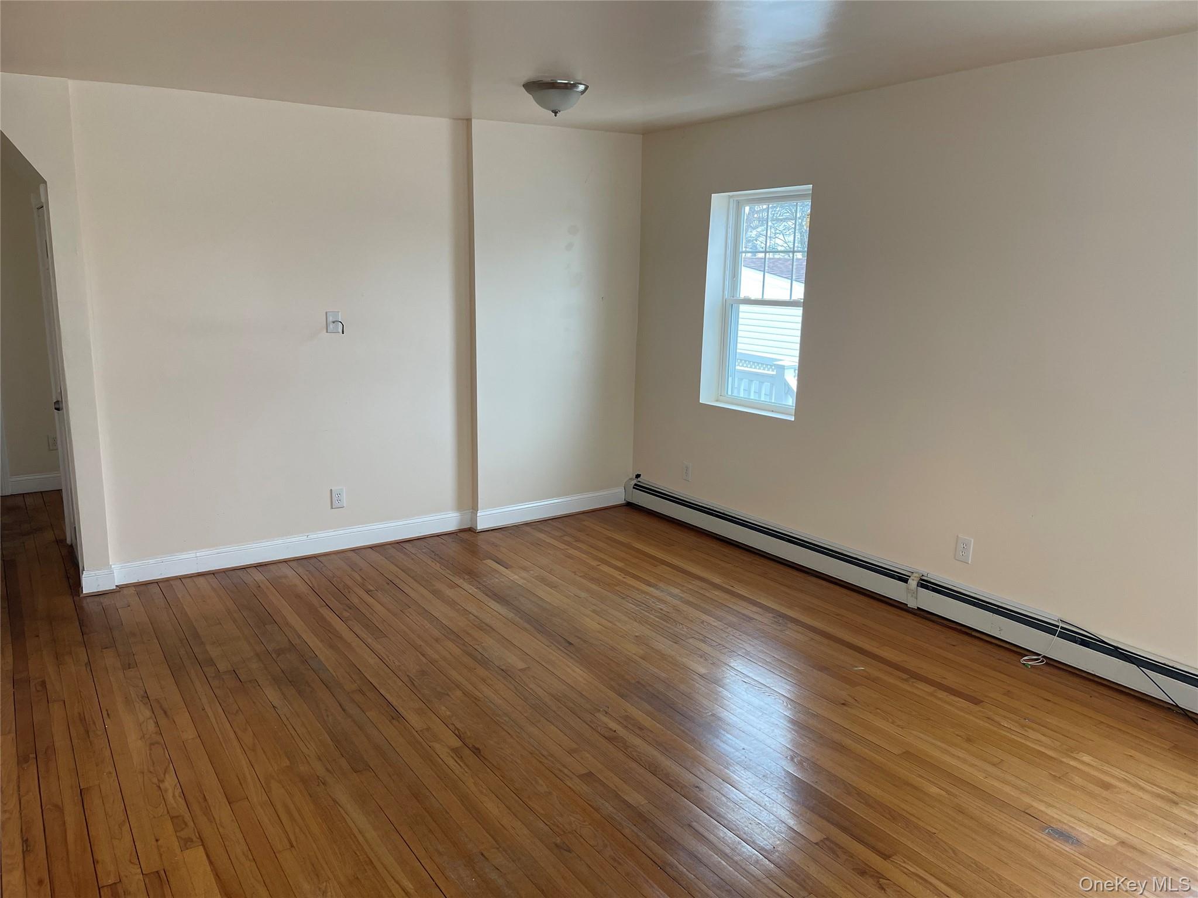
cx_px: 599
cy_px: 449
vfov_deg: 54.9
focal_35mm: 25
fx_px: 865
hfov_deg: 69.4
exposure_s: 1/121
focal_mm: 5.1
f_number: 1.6
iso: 100
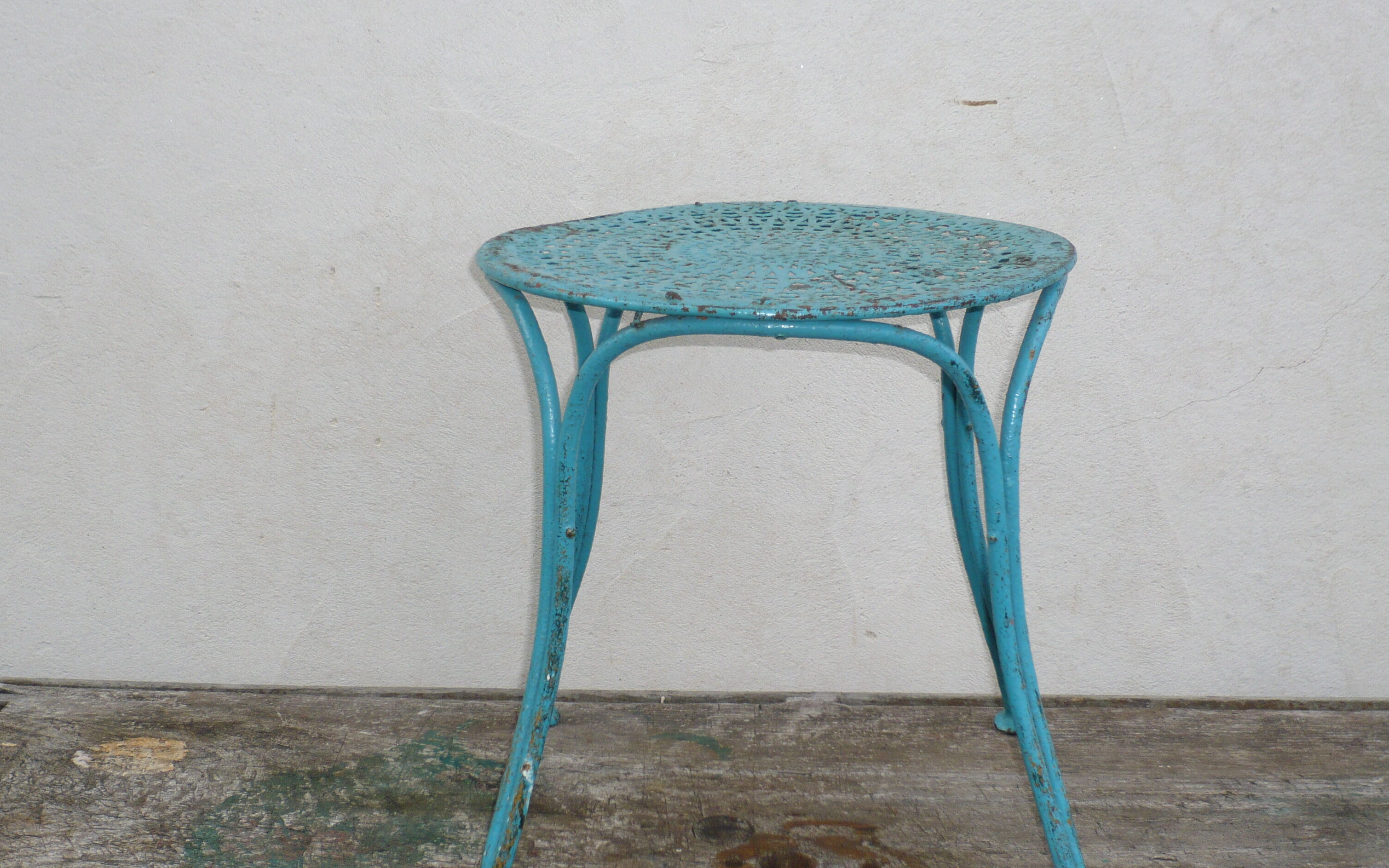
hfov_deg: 36.9
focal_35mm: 55
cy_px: 495
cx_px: 686
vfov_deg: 23.5
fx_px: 2082
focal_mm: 8.4
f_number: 3.8
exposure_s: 1/250
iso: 100
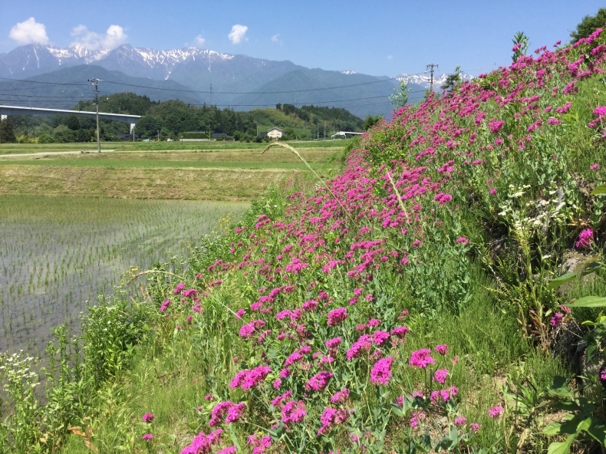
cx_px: 303
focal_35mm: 31
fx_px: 543
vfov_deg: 45.4
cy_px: 227
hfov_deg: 58.4
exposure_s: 1/1087
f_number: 2.4
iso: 25
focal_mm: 3.3
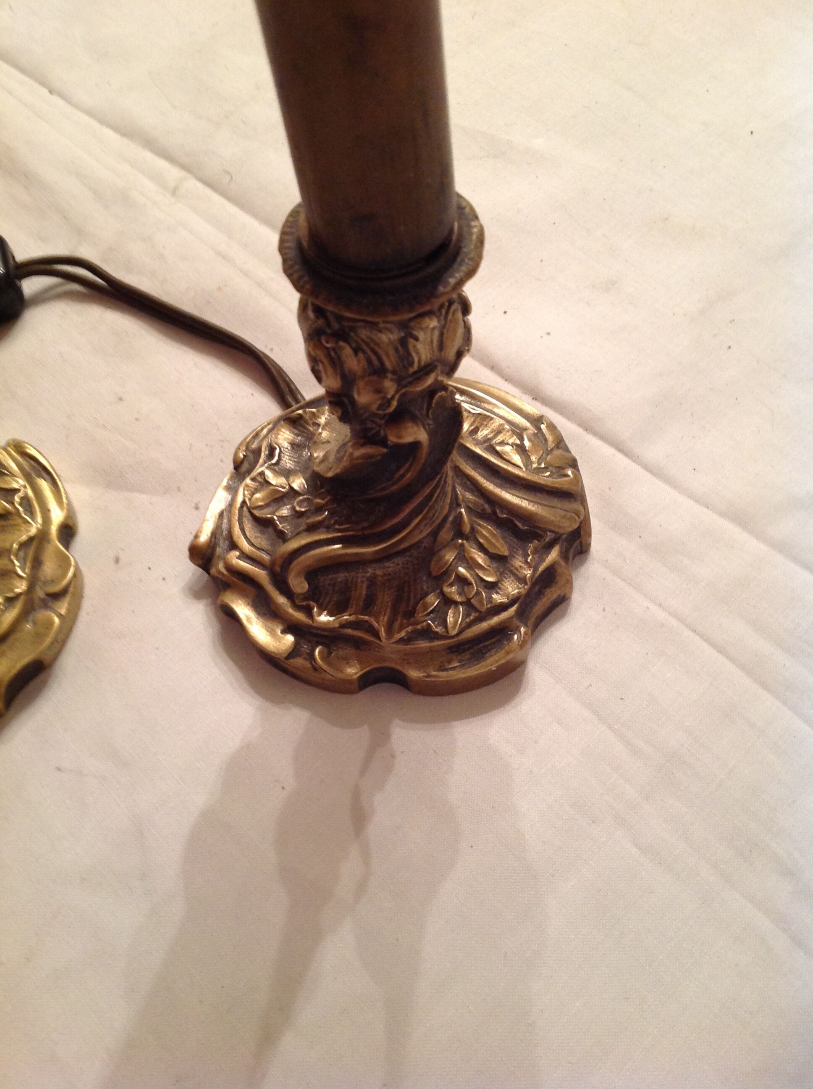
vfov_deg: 52.7
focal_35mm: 35
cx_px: 406
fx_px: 1099
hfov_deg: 40.6
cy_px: 544
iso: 160
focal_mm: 4.28
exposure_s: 1/15
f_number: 2.4
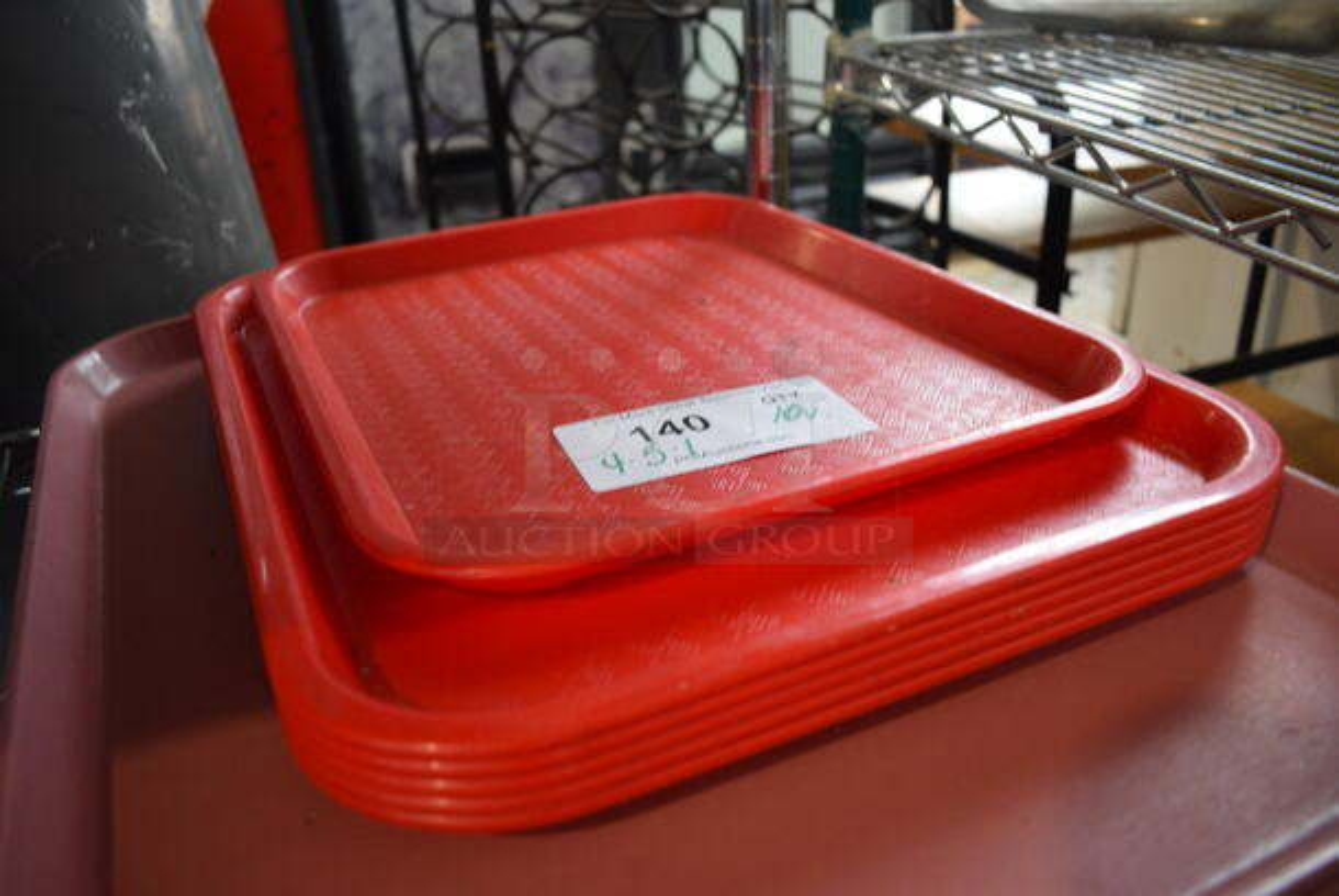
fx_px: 1117
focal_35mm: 30
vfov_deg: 43.7
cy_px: 448
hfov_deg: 61.9
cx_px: 670
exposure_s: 1/125
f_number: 3.5
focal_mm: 20
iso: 800
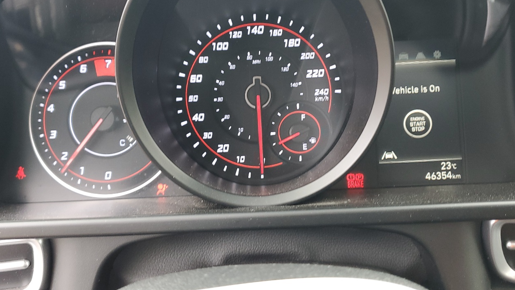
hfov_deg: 55.3
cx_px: 246
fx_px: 492
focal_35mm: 36
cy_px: 97
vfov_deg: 32.6
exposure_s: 1/60.2
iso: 74
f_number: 1.5
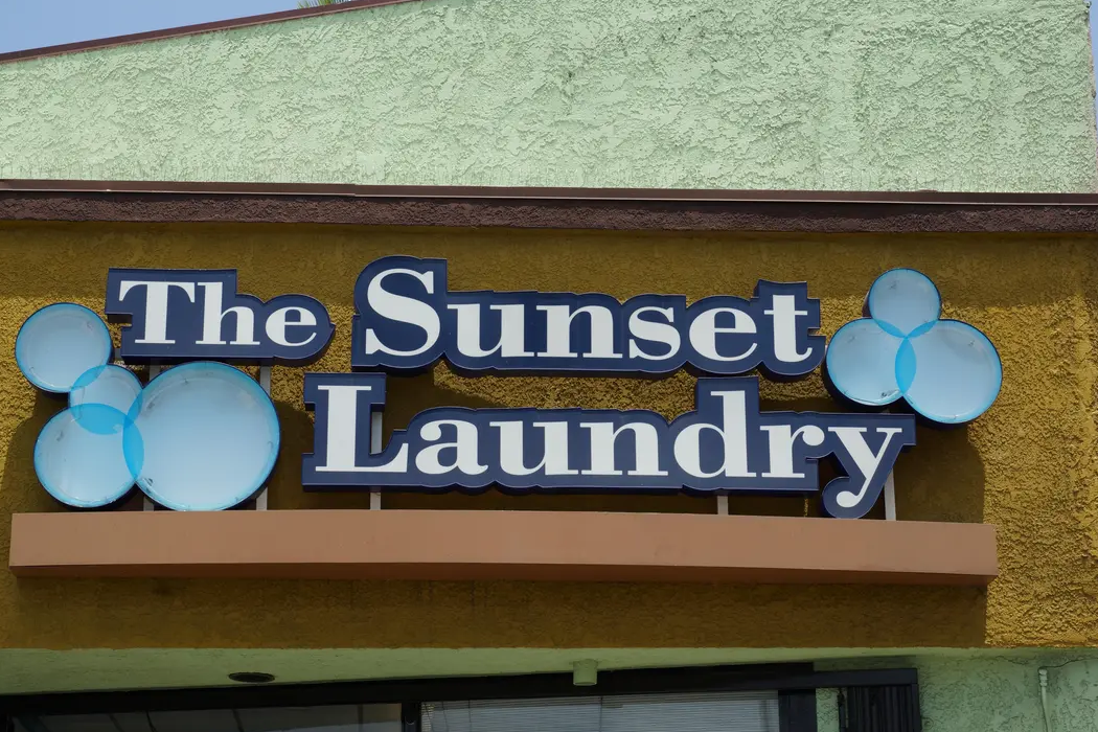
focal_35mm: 78
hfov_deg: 26.0
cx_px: 529
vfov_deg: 17.5
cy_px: 361
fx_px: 2379
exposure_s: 1/125
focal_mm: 50
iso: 100
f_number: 11
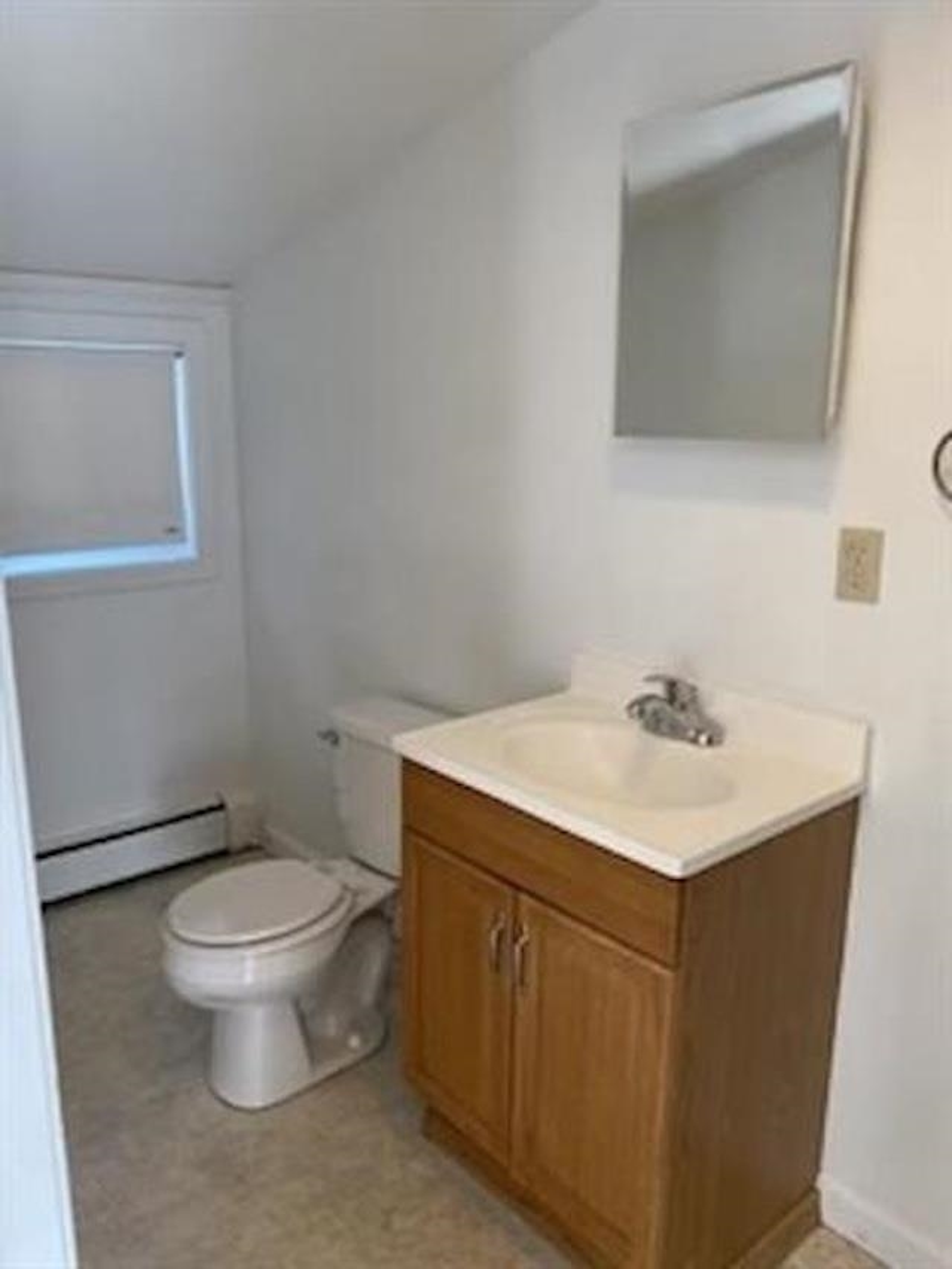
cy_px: 634
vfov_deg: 67.3
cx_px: 476
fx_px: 953
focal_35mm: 26
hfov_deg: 53.1
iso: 100
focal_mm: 4.25
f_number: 1.8
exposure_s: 1/60
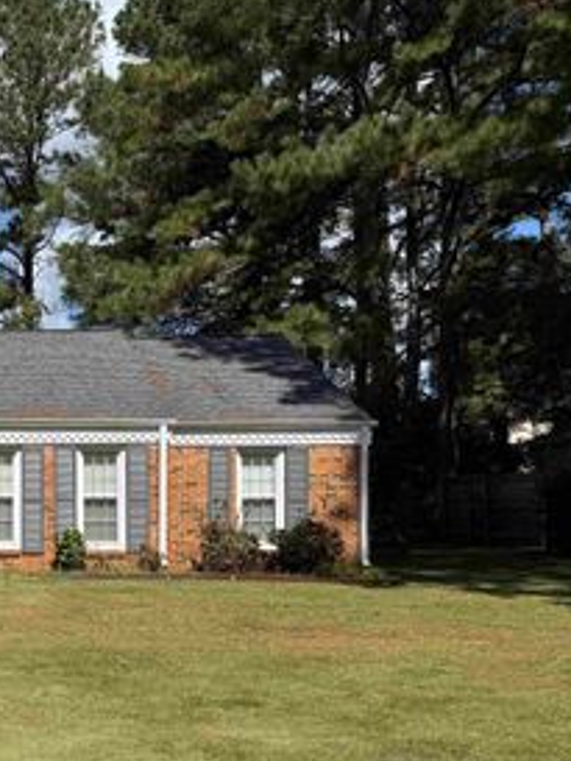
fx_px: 967
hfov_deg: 29.2
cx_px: -84
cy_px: 506
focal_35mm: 44
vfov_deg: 42.4
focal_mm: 6.76
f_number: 1.78
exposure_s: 1/4975
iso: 80
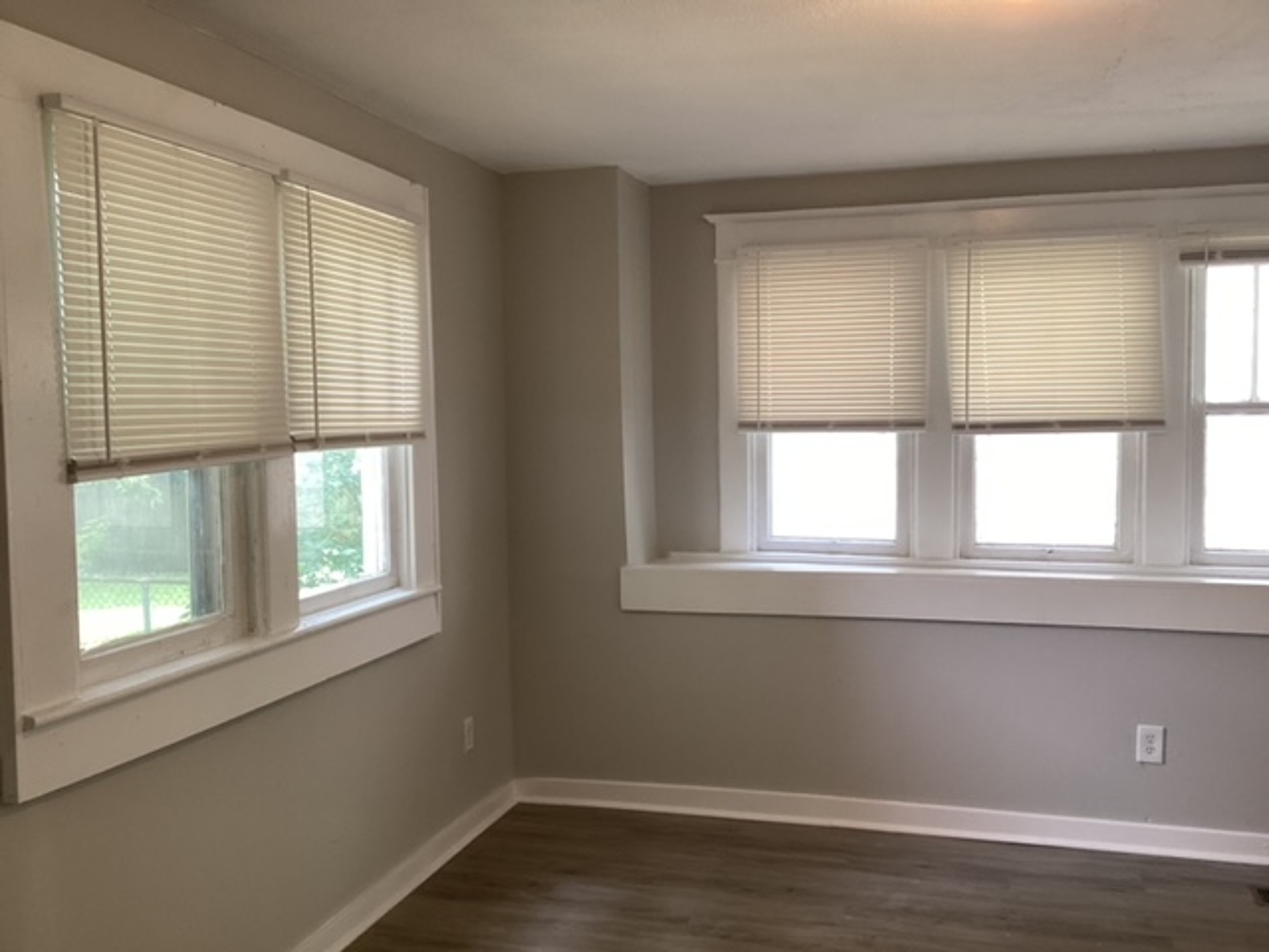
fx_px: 1136
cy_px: 476
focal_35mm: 31
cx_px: 634
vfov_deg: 45.4
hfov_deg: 58.4
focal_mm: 3.3
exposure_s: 1/50
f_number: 2.4
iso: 100
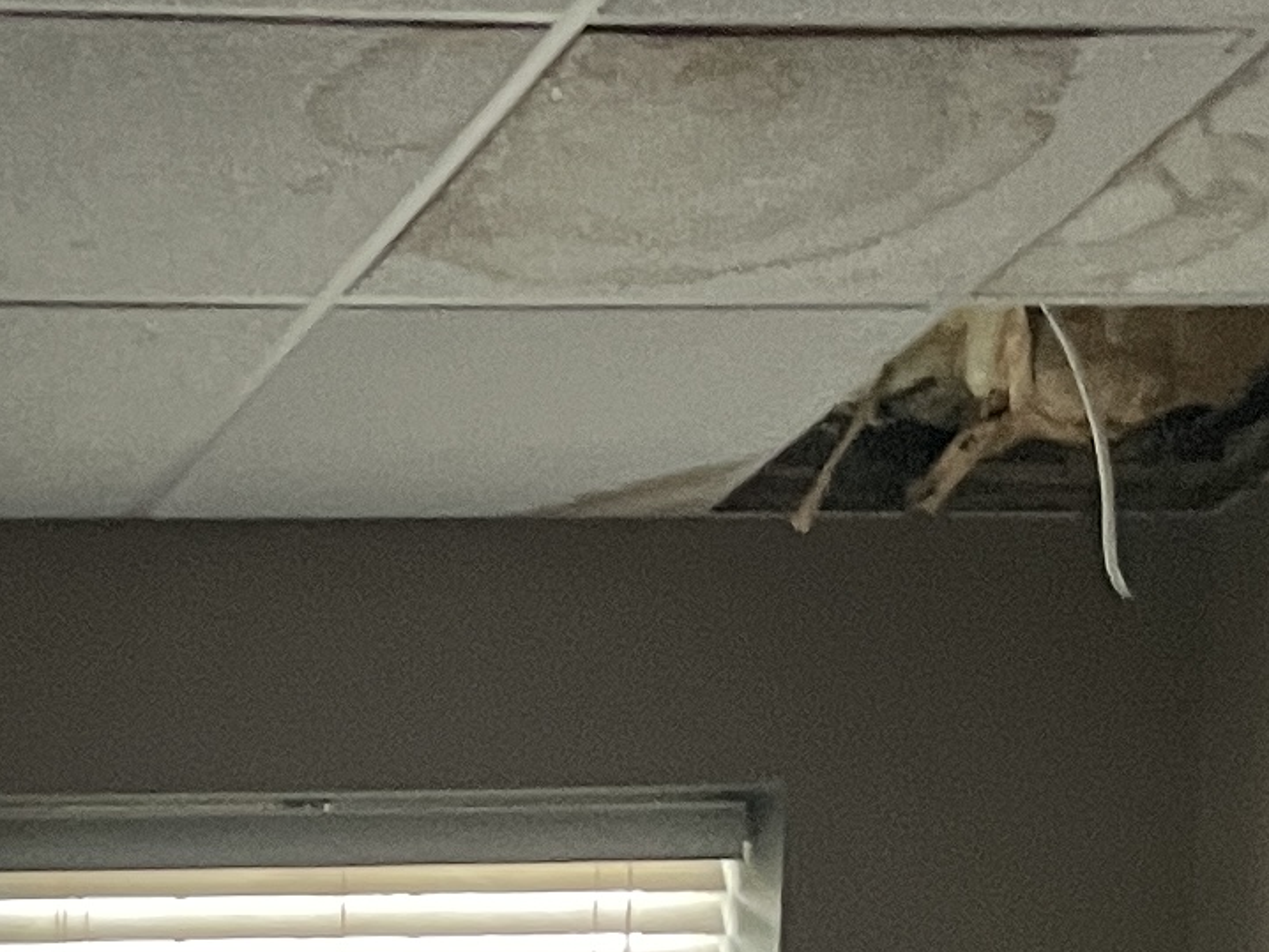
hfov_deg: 12.9
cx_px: -541
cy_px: 2582
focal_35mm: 146
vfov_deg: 8.8
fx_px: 5354
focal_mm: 4.2
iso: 160
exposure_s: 1/60
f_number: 1.6
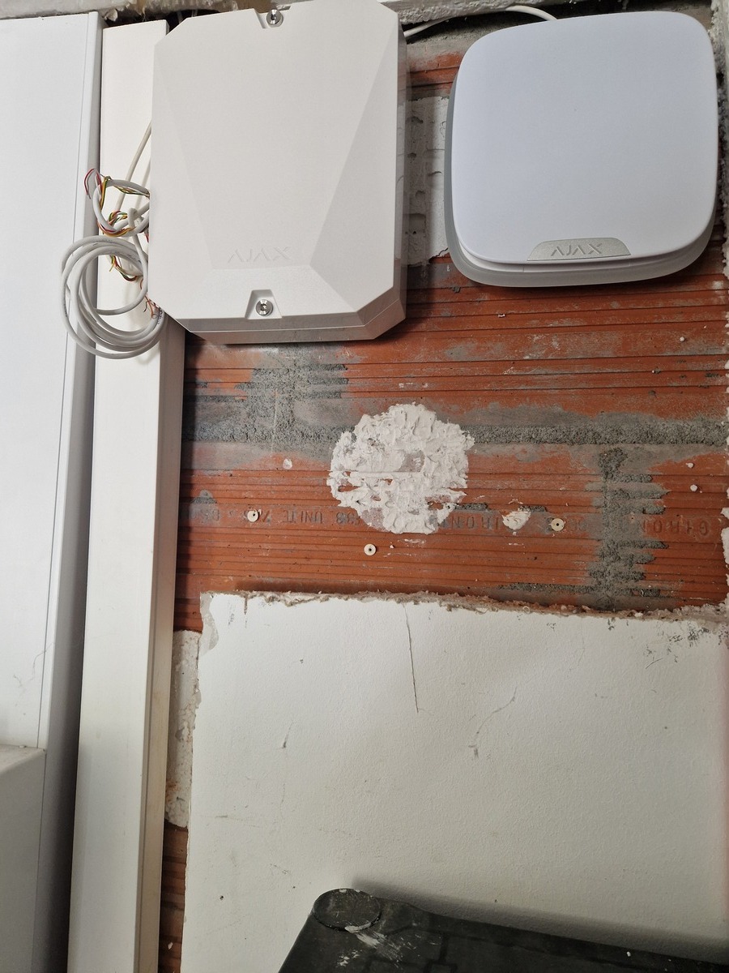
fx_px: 646
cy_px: 486
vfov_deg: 73.9
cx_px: 364
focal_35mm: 23
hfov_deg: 58.9
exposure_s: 1/100
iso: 320
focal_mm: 5.4
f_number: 1.8
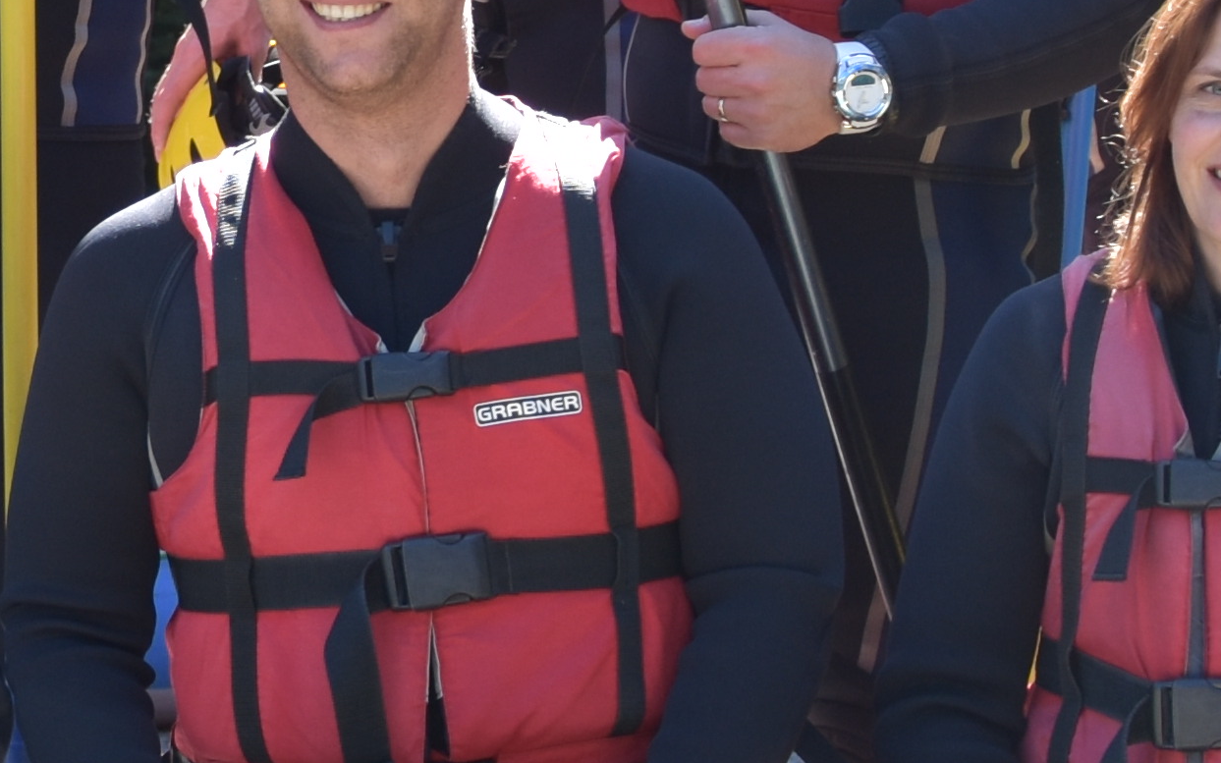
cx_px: -187
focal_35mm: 184
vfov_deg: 7.1
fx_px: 6138
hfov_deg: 11.2
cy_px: 73
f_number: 4
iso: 200
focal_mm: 25
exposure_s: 1/250
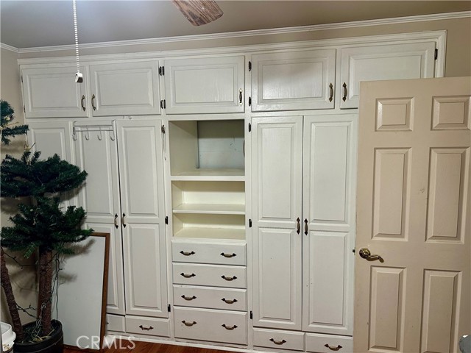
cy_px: 176
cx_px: 236
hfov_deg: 71.6
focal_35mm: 24
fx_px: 327
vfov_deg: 56.8
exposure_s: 1/60
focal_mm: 6.86
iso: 200
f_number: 1.78
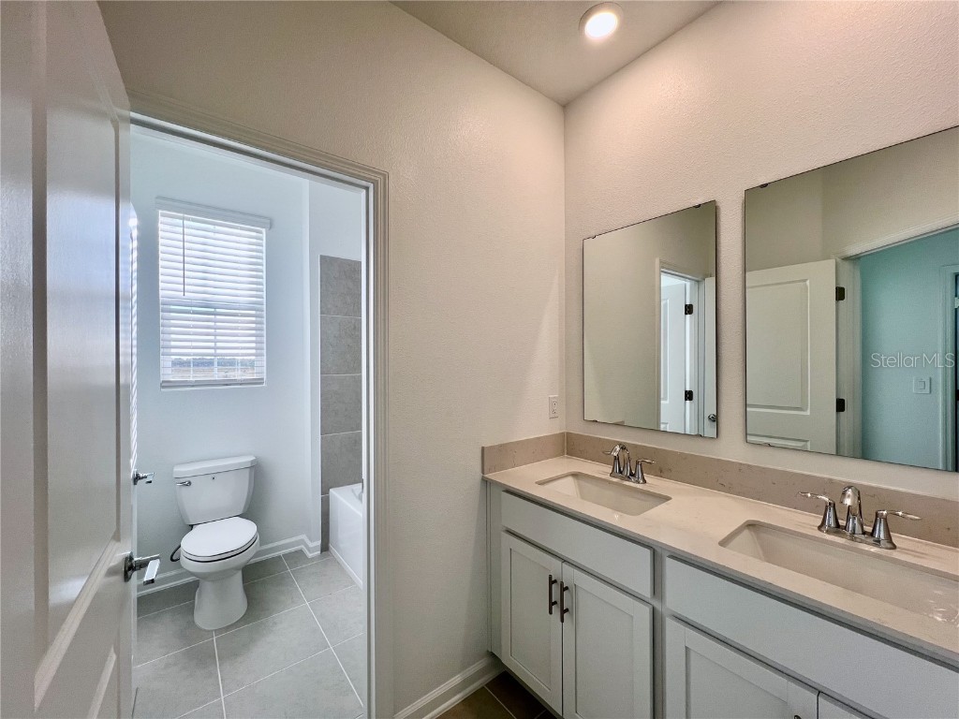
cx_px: 480
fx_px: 360
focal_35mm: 13
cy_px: 360
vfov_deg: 89.9
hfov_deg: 106.2
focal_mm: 1.57
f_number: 1.8
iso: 40
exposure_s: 1/120
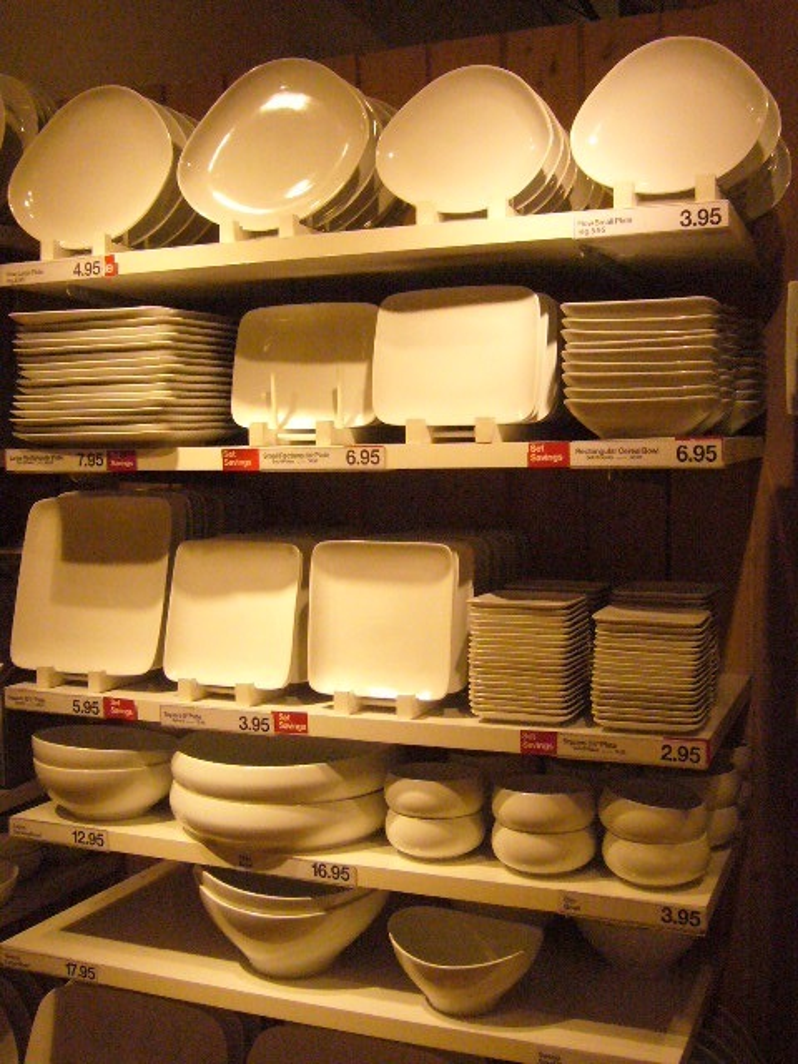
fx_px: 1229
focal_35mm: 40
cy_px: 532
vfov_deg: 46.8
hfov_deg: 36.0
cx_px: 399
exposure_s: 1/400
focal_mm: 4.7
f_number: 2.8
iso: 400
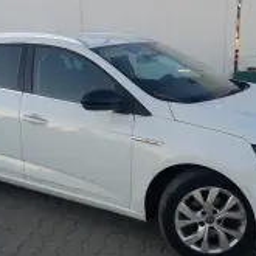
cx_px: 135
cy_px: 146
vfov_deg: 32.7
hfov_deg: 32.8
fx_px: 435
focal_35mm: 52
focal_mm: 4
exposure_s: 1/104
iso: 20
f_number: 1.8
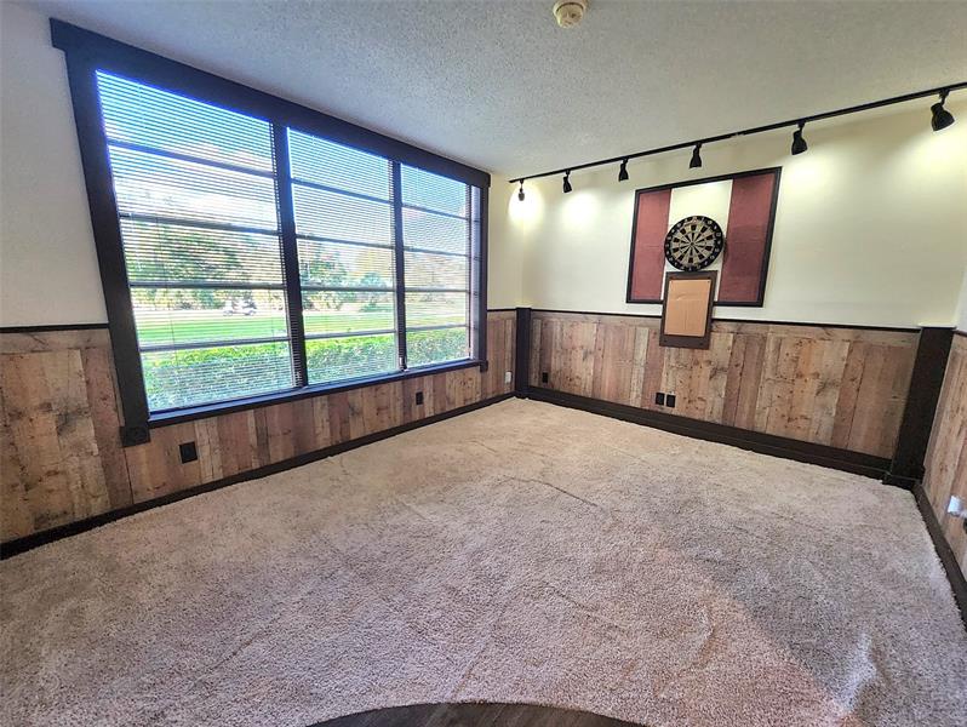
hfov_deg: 106.1
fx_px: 363
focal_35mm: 13
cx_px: 484
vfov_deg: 90.0
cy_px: 364
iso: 100
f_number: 2.2
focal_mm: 1.13
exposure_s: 1/60.2
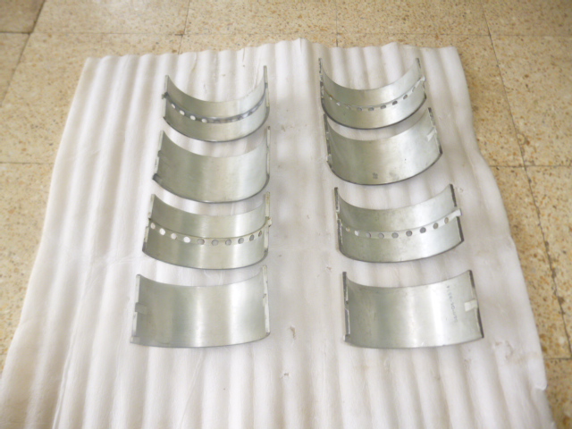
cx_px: 286
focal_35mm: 25
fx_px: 413
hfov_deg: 69.4
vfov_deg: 54.9
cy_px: 214
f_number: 3.1
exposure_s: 1/125
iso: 100
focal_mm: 4.5
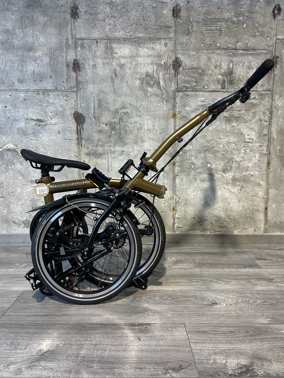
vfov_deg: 67.3
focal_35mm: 26
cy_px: 189
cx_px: 142
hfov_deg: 53.1
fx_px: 284
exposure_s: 1/100
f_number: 1.5
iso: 125
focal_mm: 5.7
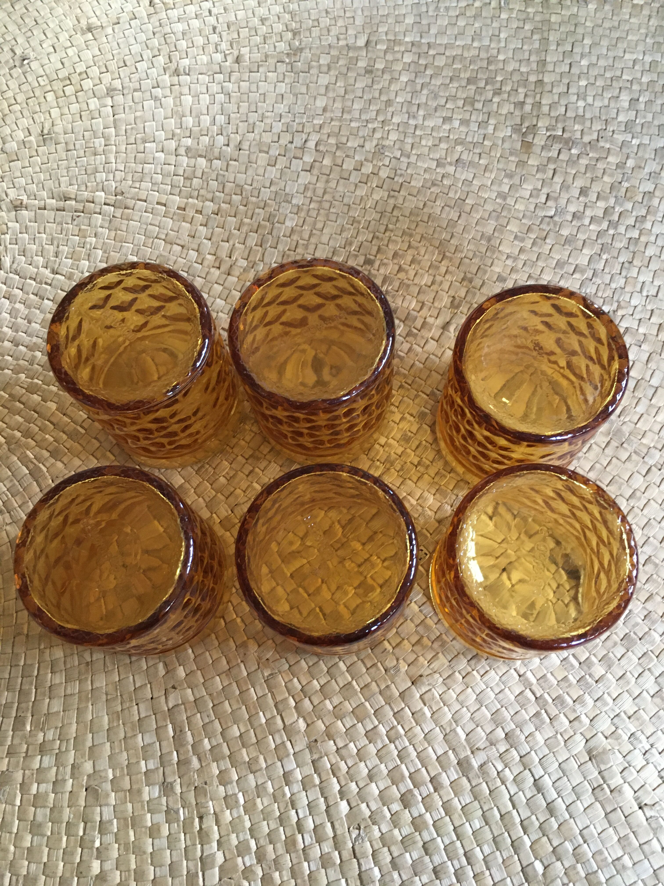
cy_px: 443
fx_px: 742
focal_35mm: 29
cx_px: 332
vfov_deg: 61.7
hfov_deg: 48.2
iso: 250
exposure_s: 1/33
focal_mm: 4.15
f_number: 2.2
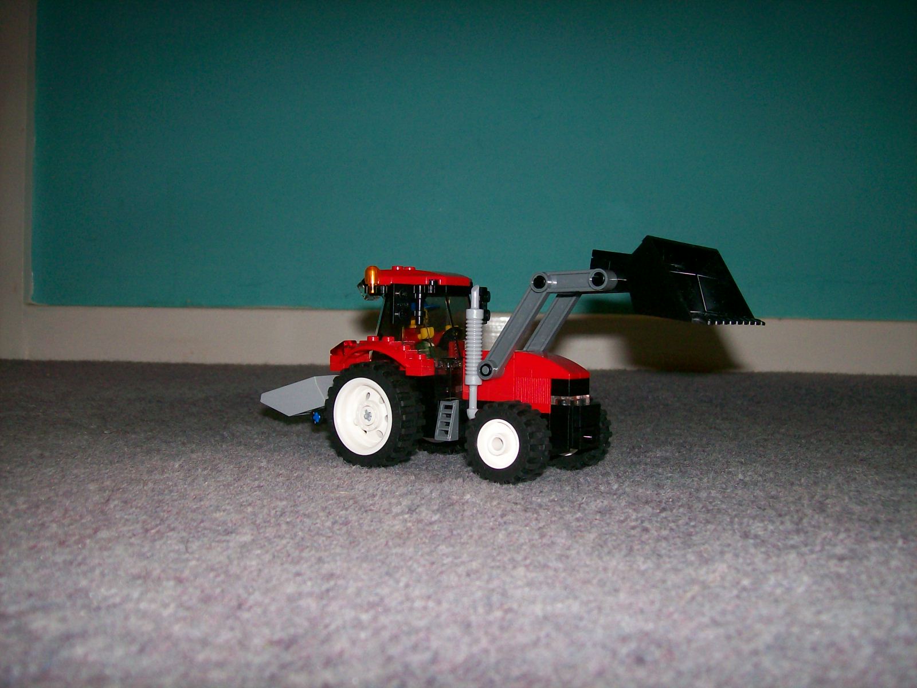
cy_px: 344
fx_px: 954
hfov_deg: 51.4
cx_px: 458
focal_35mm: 36
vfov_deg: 39.7
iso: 80
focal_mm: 6
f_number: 2.7
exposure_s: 1/64
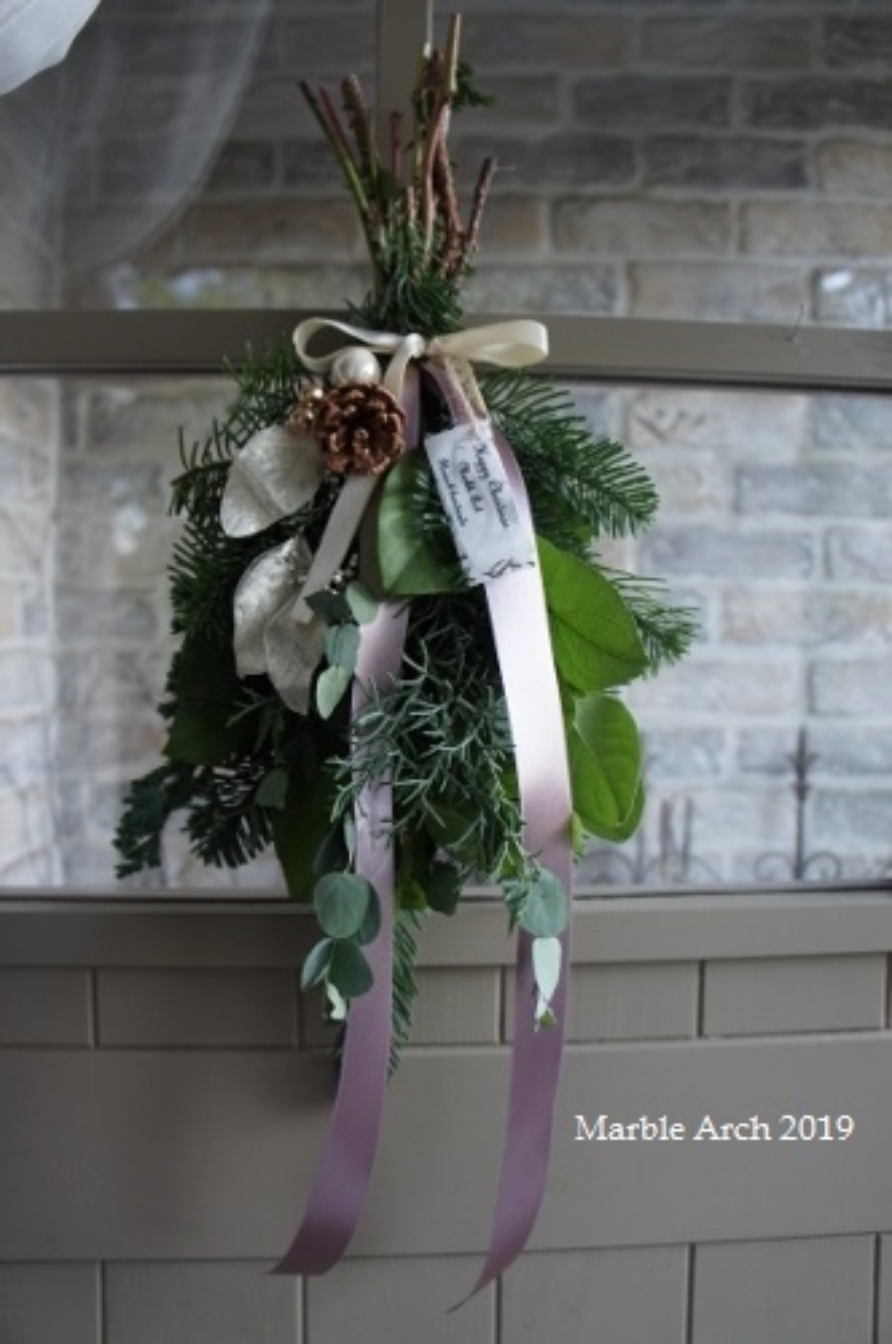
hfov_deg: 47.8
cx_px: 446
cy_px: 672
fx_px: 1006
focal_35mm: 27
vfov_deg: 67.4
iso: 320
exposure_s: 1/30
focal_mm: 18
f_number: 3.5
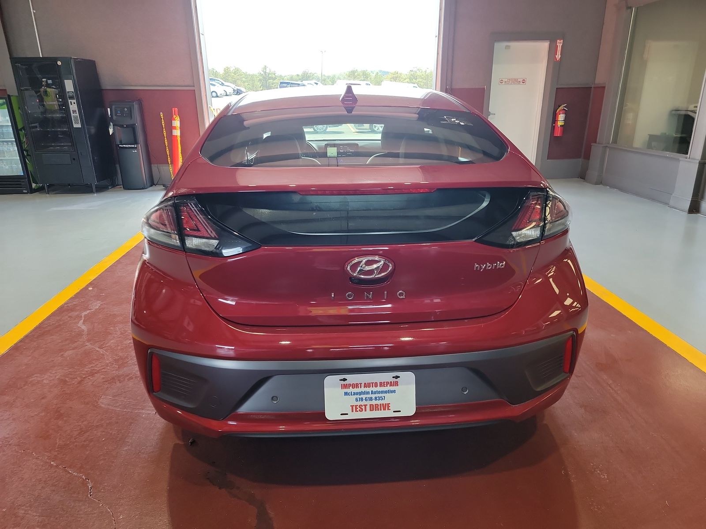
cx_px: 353
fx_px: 489
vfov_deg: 56.8
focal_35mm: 24
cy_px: 264
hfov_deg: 71.6
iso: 164
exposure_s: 1/59
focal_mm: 6.7
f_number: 1.8
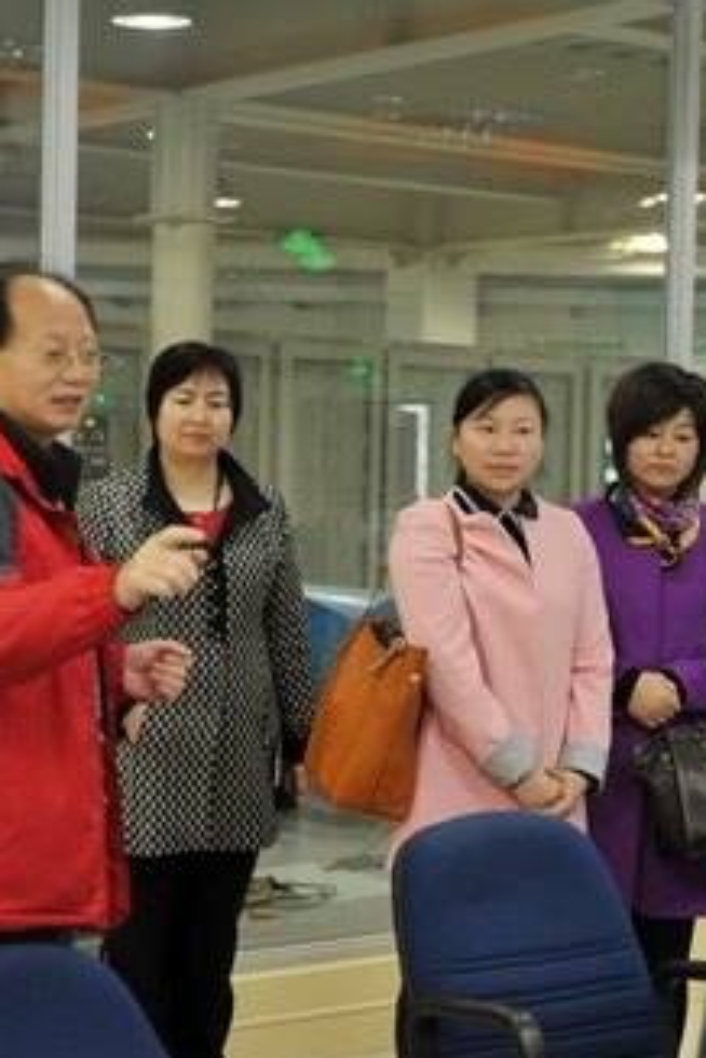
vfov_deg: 24.2
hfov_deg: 16.2
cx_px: 525
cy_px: 532
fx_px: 2471
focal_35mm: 84
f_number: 3.2
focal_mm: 55
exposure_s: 1/60
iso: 1000
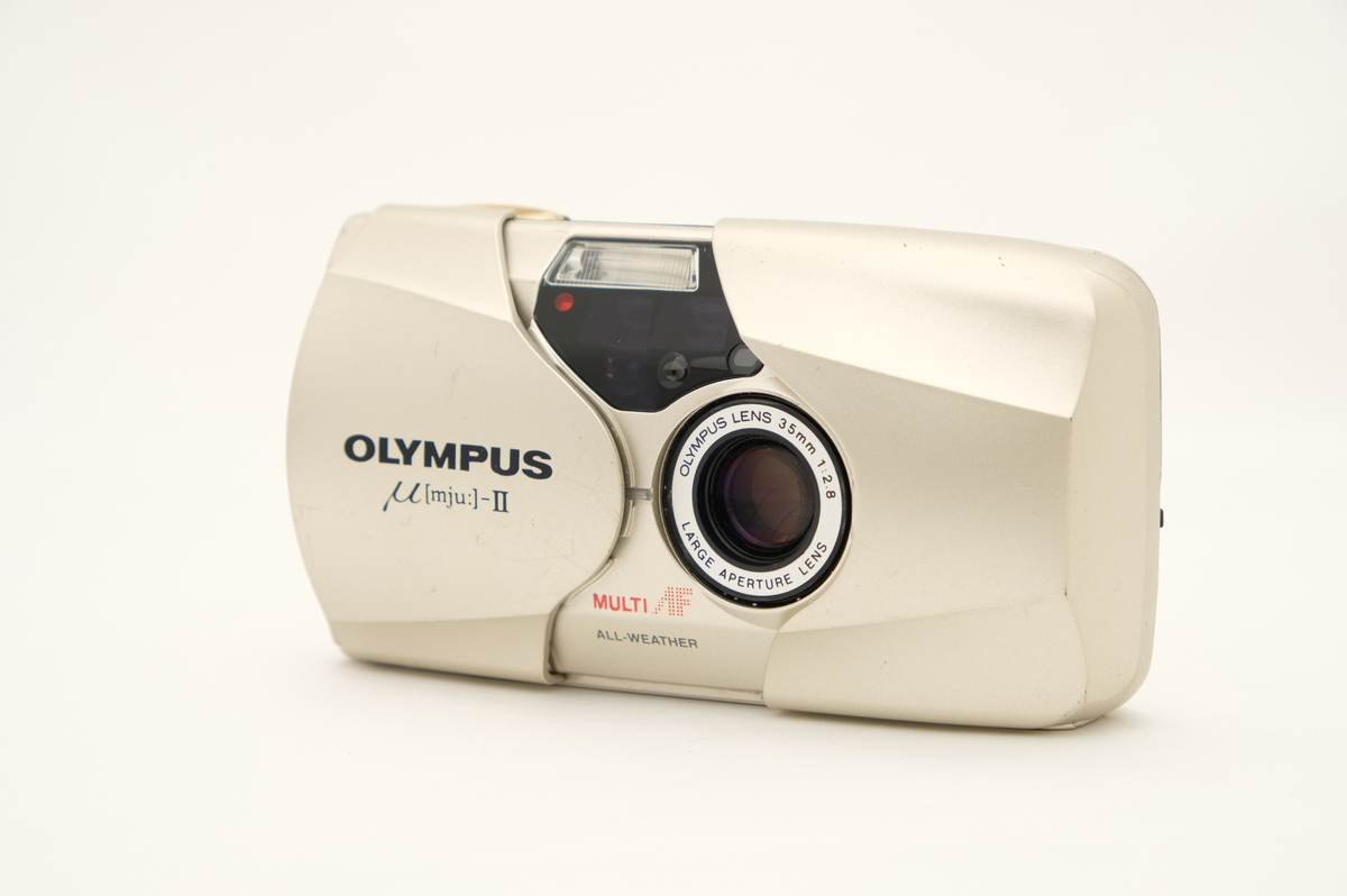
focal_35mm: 83
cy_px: 448
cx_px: 674
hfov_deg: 24.5
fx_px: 3103
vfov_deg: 16.4
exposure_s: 1/125
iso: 200
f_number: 8
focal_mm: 55
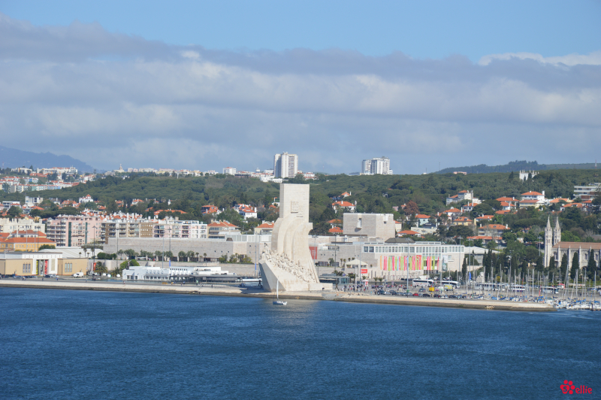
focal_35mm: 158
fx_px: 2627
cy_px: 200
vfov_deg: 8.7
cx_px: 300
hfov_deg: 13.1
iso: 100
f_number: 9
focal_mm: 105
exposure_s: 1/320
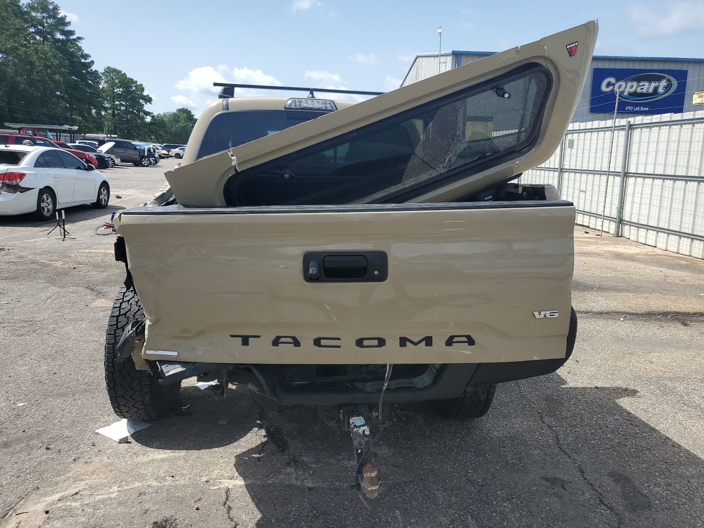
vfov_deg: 53.1
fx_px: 529
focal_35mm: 26
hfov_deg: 67.3
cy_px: 264
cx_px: 352
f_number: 1.5
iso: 50
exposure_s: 1/2500
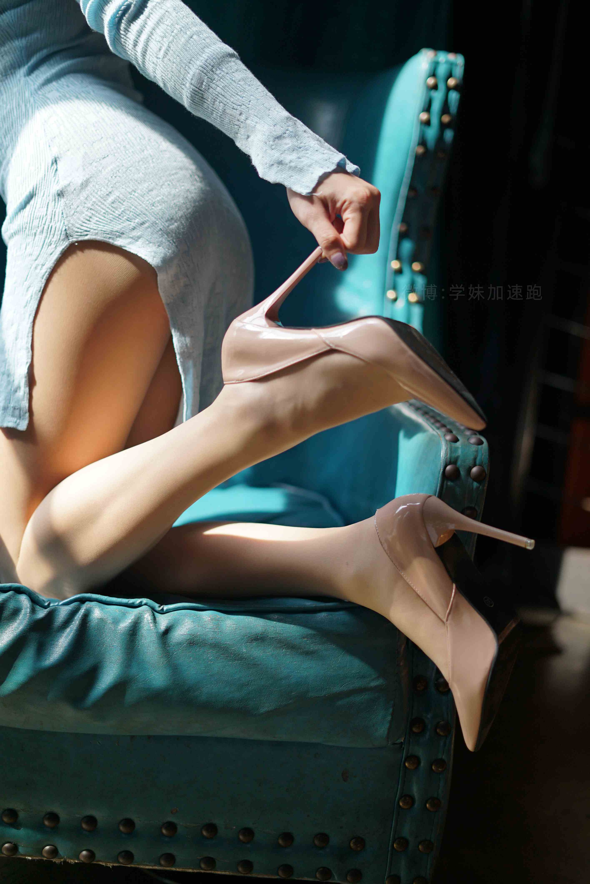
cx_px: 295
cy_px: 442
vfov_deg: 39.6
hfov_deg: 27.0
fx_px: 1227
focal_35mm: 50
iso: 200
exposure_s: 1/800
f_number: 1.8
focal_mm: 50
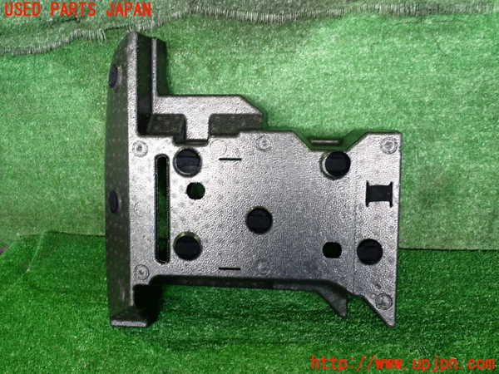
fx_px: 432
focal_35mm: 30
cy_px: 187
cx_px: 250
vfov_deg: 46.8
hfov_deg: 60.0
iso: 400
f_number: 2.3
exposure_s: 1/30
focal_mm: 5.4
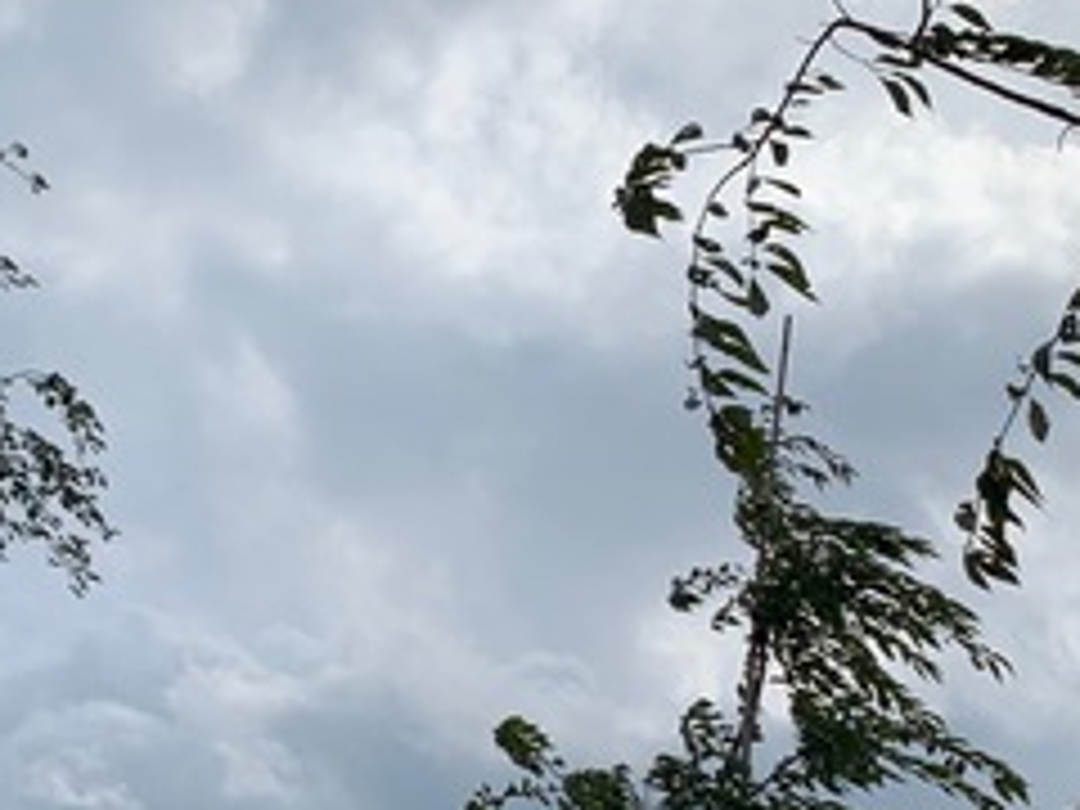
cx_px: 266
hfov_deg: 23.3
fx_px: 2590
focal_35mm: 83
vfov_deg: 17.6
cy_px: 666
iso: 25
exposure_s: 1/7407
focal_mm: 4.25
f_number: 1.8
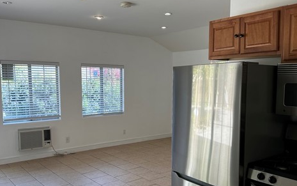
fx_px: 283
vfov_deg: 36.2
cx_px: 149
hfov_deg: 55.3
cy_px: 107
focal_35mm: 35
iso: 50
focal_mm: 6.86
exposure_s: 1/121
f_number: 1.78
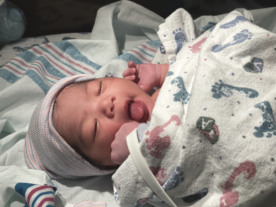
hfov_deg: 36.8
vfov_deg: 28.0
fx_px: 415
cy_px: 104
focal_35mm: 52
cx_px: 138
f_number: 2
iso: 160
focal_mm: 6
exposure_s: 1/120
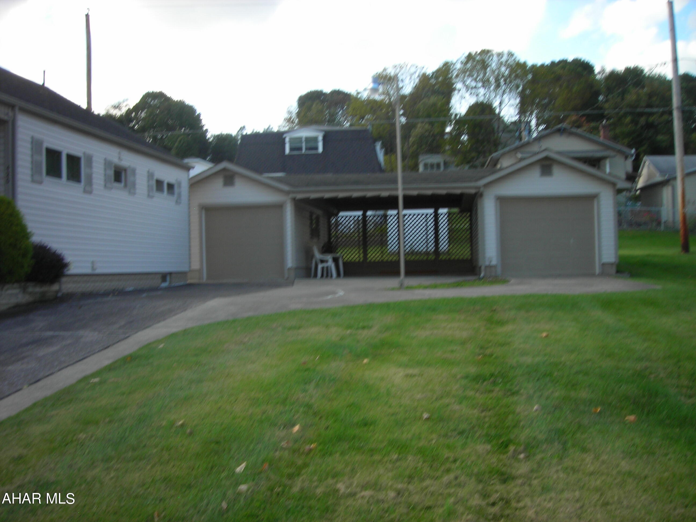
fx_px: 764
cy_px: 261
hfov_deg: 49.0
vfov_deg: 37.7
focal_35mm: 38
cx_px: 348
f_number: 3.2
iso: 50
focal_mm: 6.3
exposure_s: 1/178
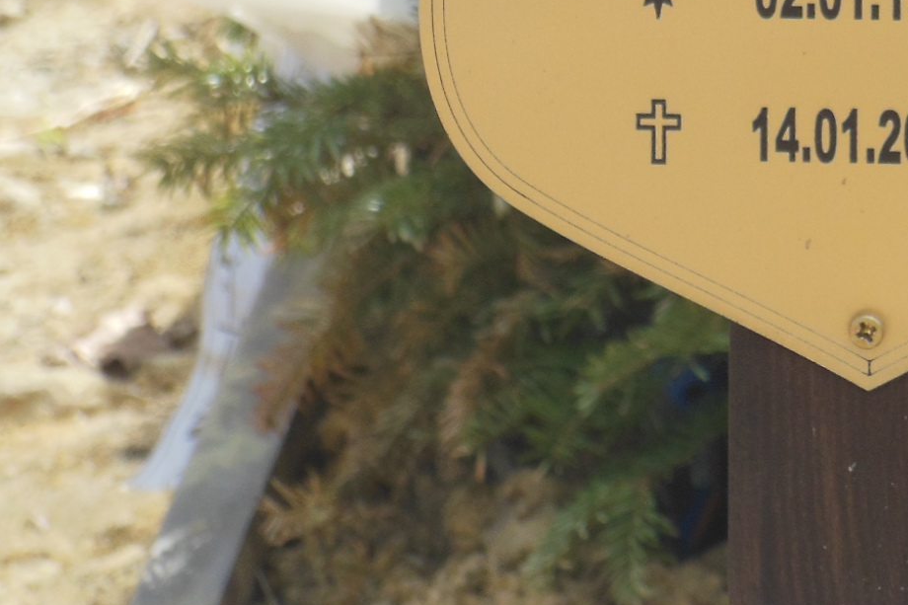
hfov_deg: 4.8
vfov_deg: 3.2
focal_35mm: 429
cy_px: -42
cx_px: 789
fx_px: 10818
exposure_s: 1/320
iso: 125
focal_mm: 29.8
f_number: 5.4
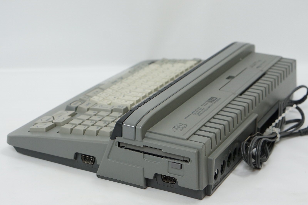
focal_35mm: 75
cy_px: 102
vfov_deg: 18.2
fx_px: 642
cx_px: 154
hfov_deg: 27.0
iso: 800
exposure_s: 1/80
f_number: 5.6
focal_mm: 50
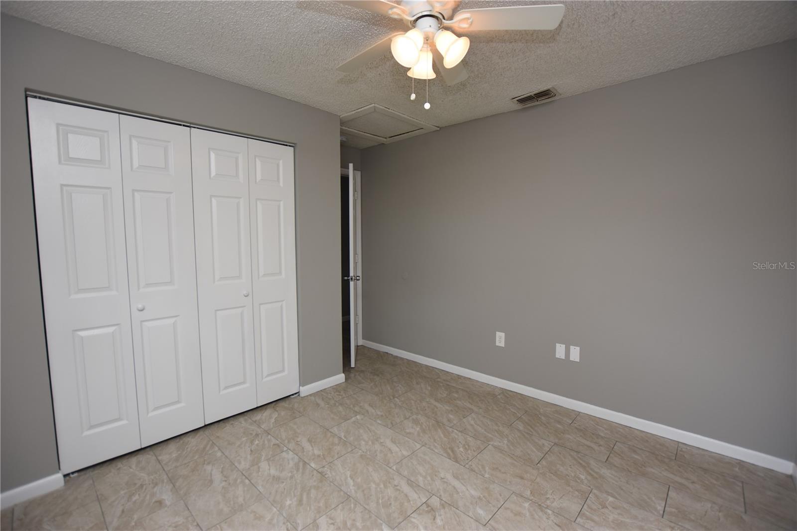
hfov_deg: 100.4
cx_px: 398
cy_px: 266
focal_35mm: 15
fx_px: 332
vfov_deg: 77.3
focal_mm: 10
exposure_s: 1/80
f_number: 3.5
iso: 100
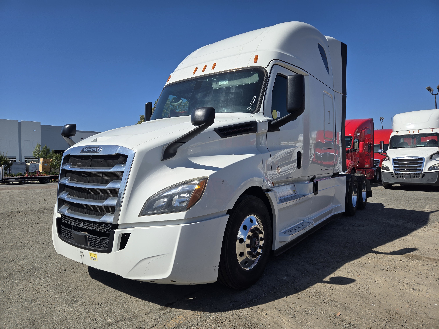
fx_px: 292
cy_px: 164
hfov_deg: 73.9
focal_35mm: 23
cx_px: 220
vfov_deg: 58.9
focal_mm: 5.4
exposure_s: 1/2565
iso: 25
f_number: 1.8
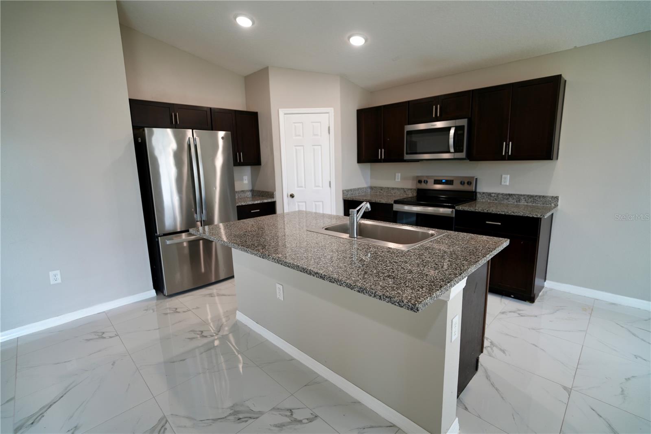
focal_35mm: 16
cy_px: 217
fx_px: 289
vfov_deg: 73.7
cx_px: 326
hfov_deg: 96.7
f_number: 1.8
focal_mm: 16
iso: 64
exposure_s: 1/40
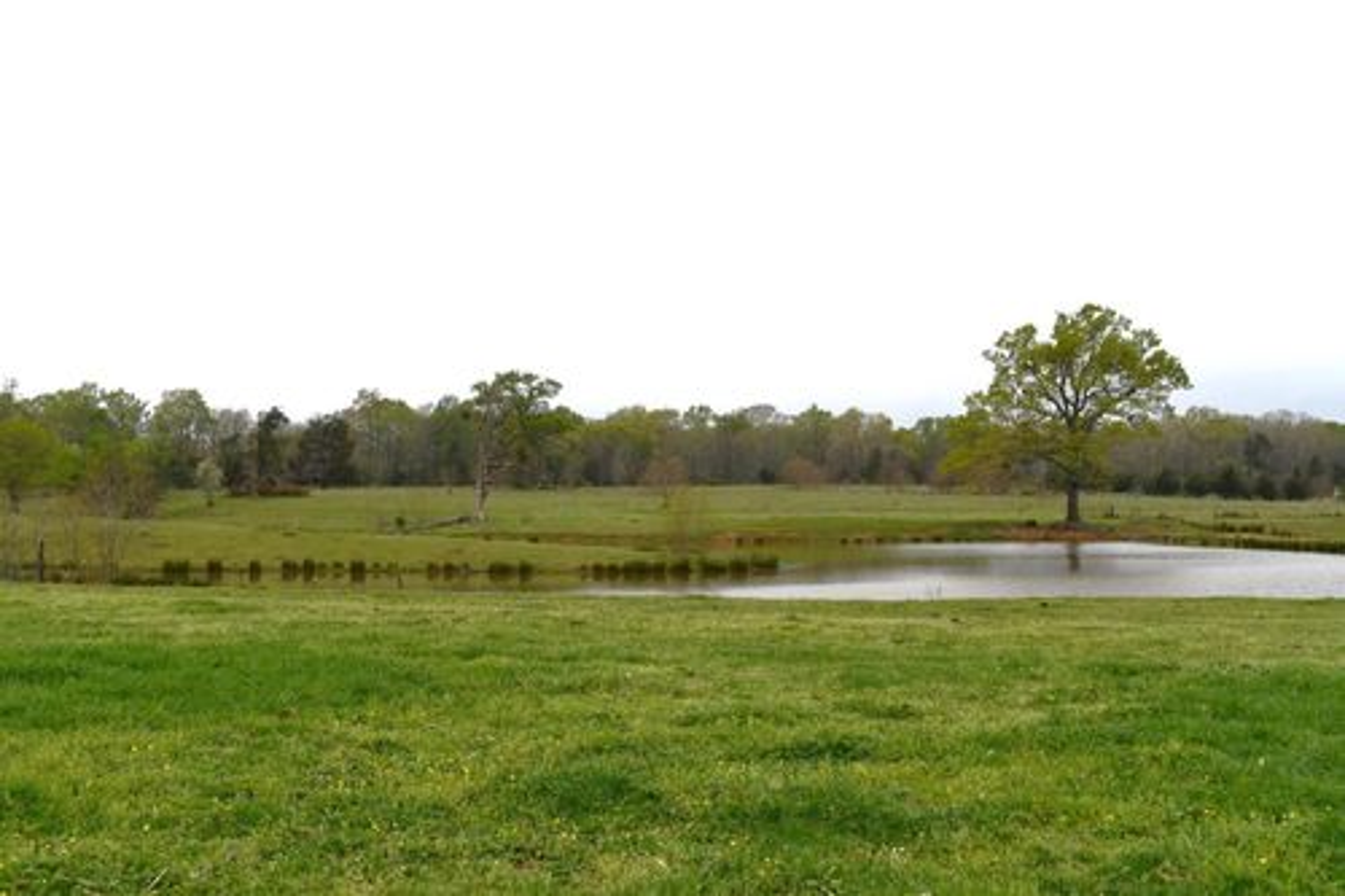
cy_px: 448
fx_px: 1681
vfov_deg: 29.8
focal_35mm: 45
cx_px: 672
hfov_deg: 43.6
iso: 200
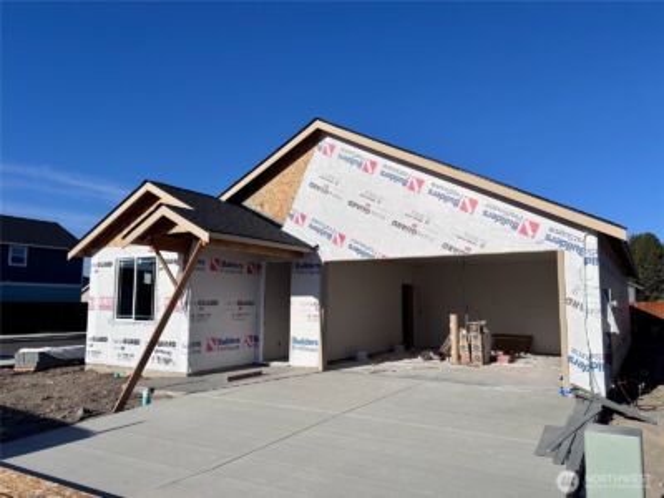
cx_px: 332
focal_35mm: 26
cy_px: 249
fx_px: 499
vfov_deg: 53.1
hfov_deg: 67.3
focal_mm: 5.96
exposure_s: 1/7194
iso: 50
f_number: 1.6
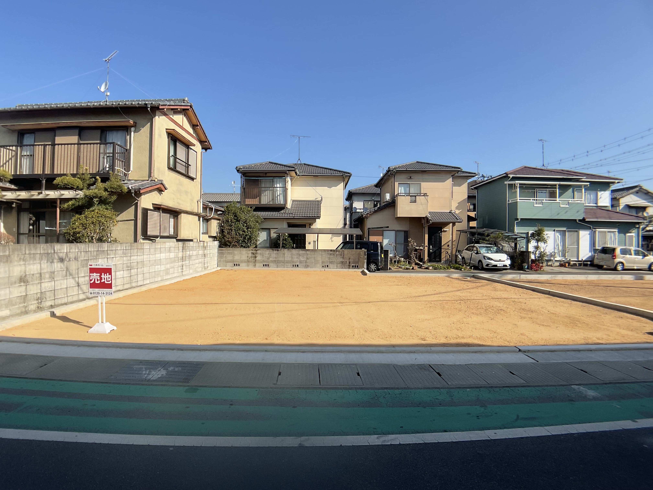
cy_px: 245
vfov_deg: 48.2
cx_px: 326
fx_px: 547
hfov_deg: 61.7
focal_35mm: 29
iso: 16
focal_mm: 3
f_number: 1.8
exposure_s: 1/1848
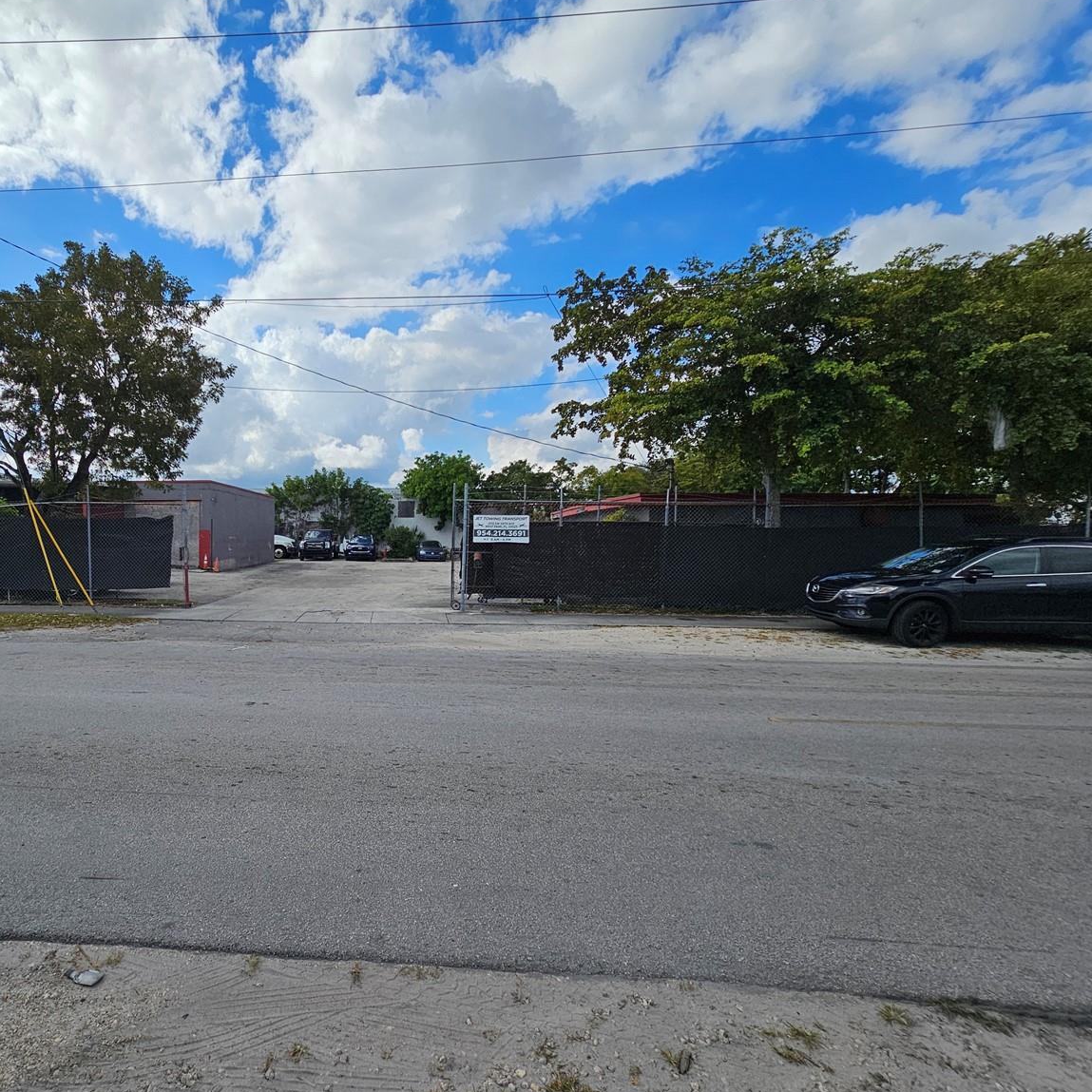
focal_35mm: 16
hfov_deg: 83.9
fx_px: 571
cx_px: 349
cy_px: 557
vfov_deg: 87.4
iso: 50
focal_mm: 2.2
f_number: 2.2
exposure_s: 1/3628
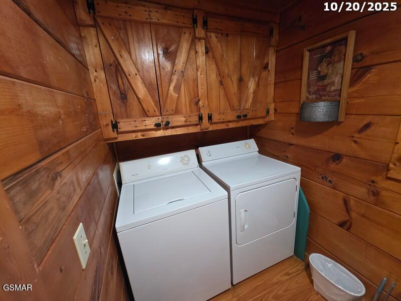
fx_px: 151
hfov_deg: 106.2
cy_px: 150
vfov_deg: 89.9
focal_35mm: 13
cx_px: 200
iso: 800
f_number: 1.9
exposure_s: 1/60
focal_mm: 2.2
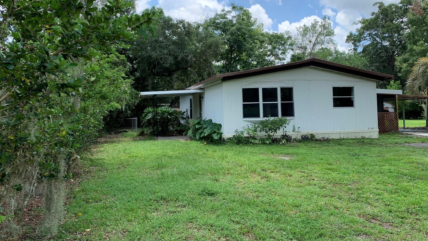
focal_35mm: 29
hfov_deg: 66.1
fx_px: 329
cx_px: 214
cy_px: 100
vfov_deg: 40.0
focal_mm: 4.25
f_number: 1.8
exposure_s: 1/639
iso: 25
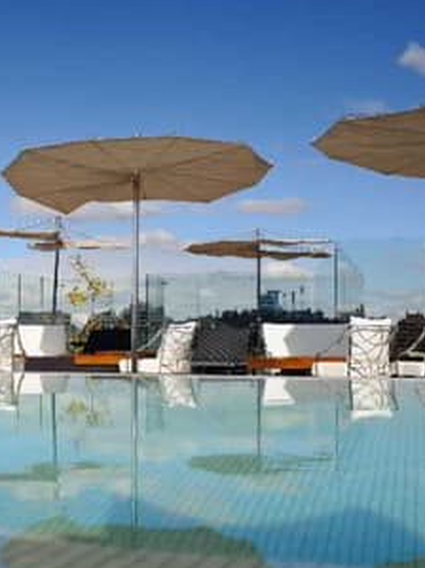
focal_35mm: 54
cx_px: 101
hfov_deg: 26.6
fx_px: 885
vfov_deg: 35.6
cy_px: 288
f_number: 5.6
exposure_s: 1/1600
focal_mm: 35
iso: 200
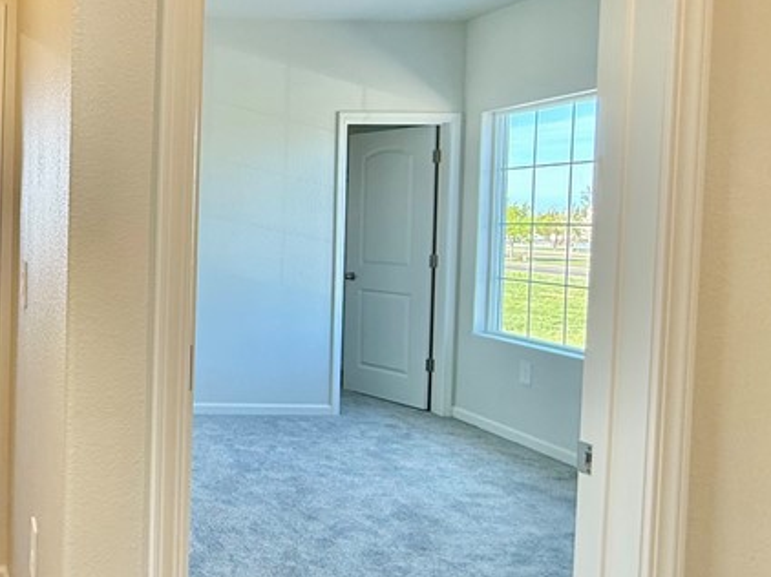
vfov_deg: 41.6
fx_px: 757
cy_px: 243
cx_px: -31
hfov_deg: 44.3
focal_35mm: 34
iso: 160
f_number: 2.2
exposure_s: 1/120
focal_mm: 2.22
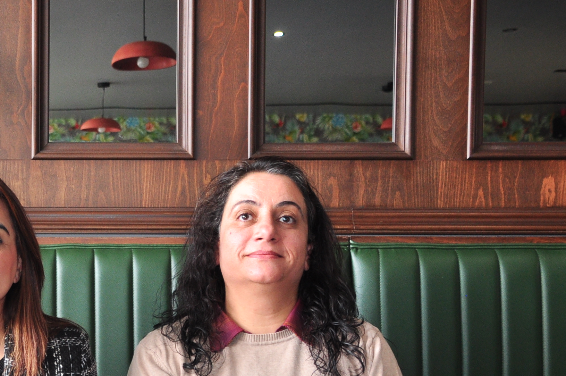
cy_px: 294
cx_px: 21
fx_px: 1115
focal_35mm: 71
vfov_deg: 19.0
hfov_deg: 27.1
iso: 400
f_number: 3.8
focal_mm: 24
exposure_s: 1/60
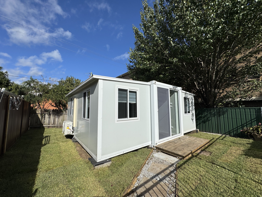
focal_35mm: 14
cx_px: 131
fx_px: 106
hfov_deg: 102.1
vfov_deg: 85.7
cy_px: 98
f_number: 2.2
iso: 32
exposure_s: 1/4367
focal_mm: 2.22
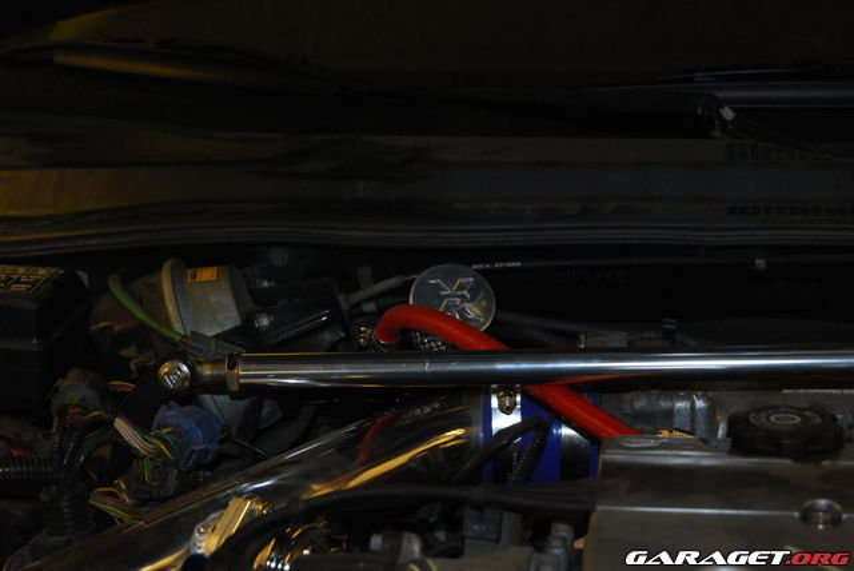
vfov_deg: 16.6
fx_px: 1959
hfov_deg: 24.6
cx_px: 427
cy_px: 286
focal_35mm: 82
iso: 800
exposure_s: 1/60
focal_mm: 55
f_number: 5.6
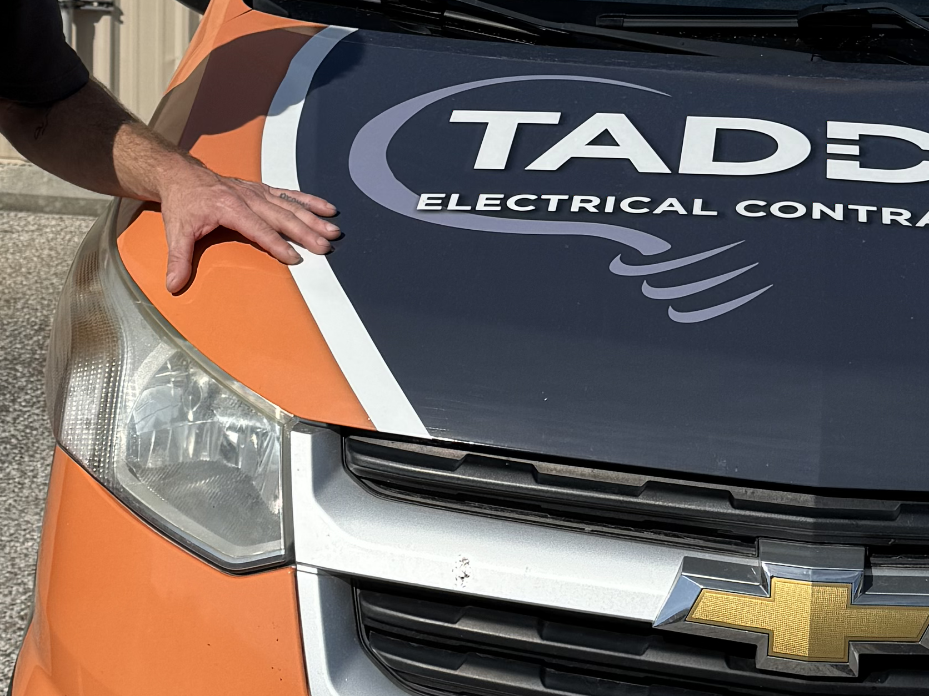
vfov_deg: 18.0
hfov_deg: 23.8
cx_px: 489
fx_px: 2201
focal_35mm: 82
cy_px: 246
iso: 80
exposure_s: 1/10417
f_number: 1.78
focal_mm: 6.76
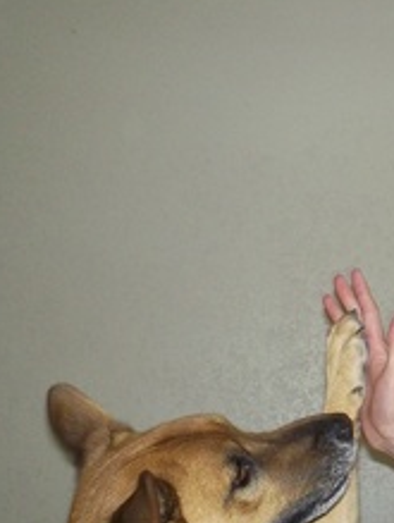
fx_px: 1180
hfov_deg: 17.9
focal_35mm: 78
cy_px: 344
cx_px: 487
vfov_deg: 24.9
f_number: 4.5
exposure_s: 1/60
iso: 160
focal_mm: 6.3
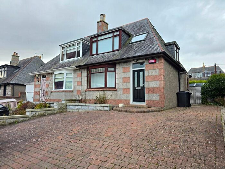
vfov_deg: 58.9
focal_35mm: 23
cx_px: 112
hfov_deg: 73.9
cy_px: 84
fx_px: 149
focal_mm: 6.3
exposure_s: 1/66
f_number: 1.7
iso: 20
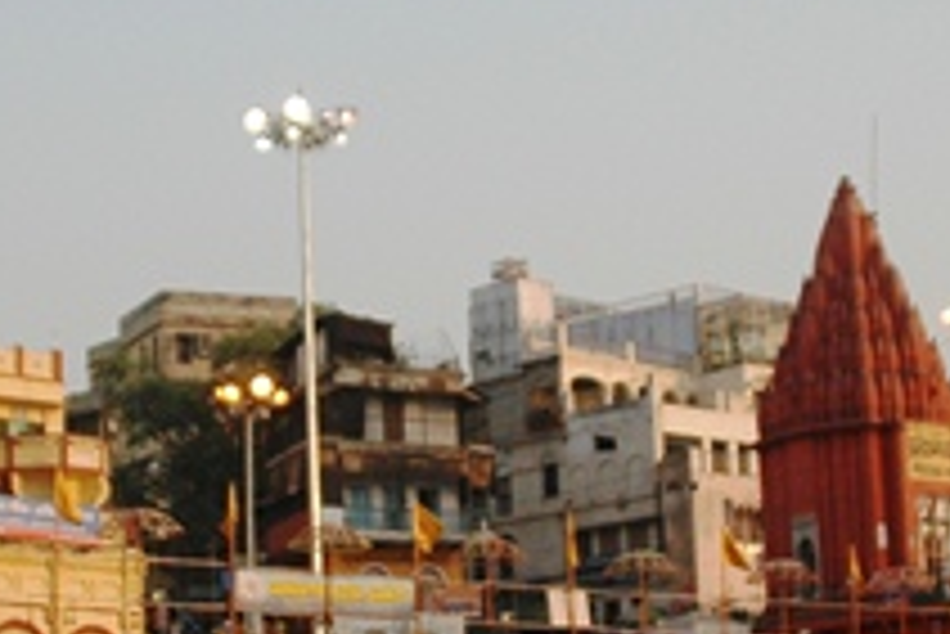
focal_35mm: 100
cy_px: 391
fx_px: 2641
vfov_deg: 13.7
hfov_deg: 20.4
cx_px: 387
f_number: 3.8
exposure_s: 1/800
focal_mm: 22
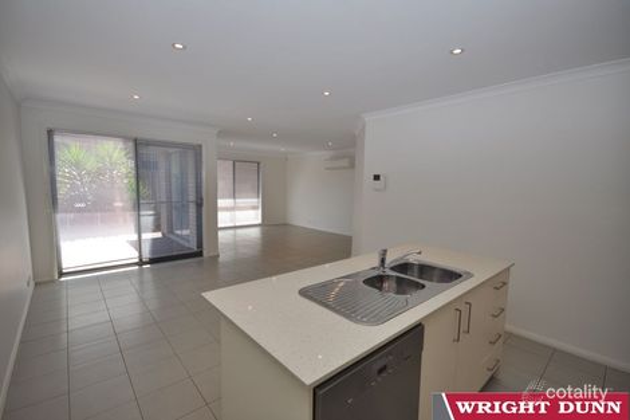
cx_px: 315
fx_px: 262
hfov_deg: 100.4
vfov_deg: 77.3
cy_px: 210
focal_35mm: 15
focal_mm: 10
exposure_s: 1/160
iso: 200
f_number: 6.3
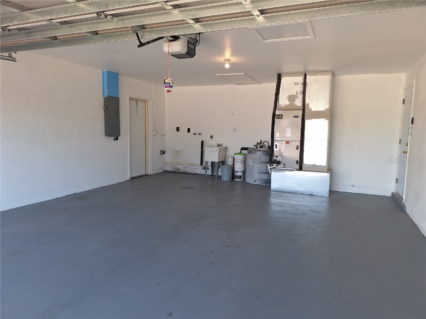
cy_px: 160
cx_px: 213
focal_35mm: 23
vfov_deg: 58.9
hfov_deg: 73.9
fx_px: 283
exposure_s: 1/135
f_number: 1.8
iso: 40
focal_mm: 5.54
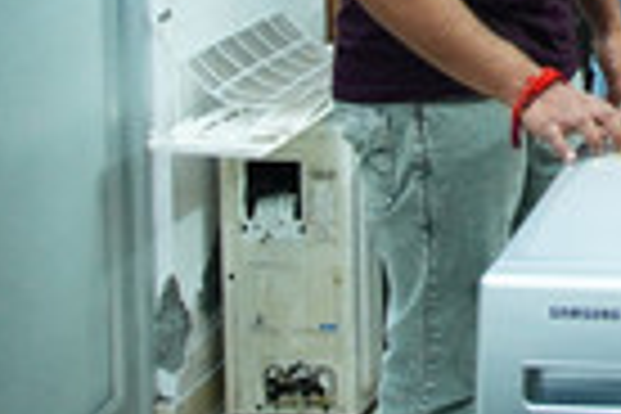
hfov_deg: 16.9
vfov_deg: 11.9
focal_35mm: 109
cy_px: -259
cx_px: 954
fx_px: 1880
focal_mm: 20
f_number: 5
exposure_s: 1/50
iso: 1000
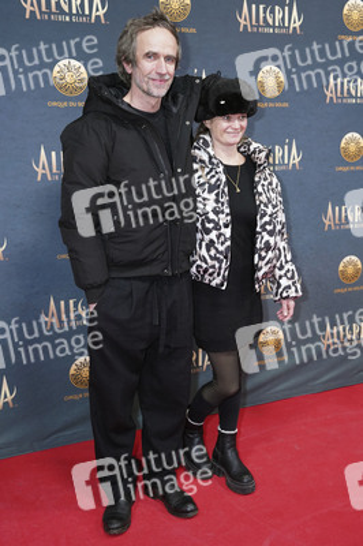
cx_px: 182
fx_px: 591
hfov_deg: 34.2
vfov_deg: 49.6
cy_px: 273
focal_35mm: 39
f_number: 4.5
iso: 2500
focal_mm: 39
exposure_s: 1/200
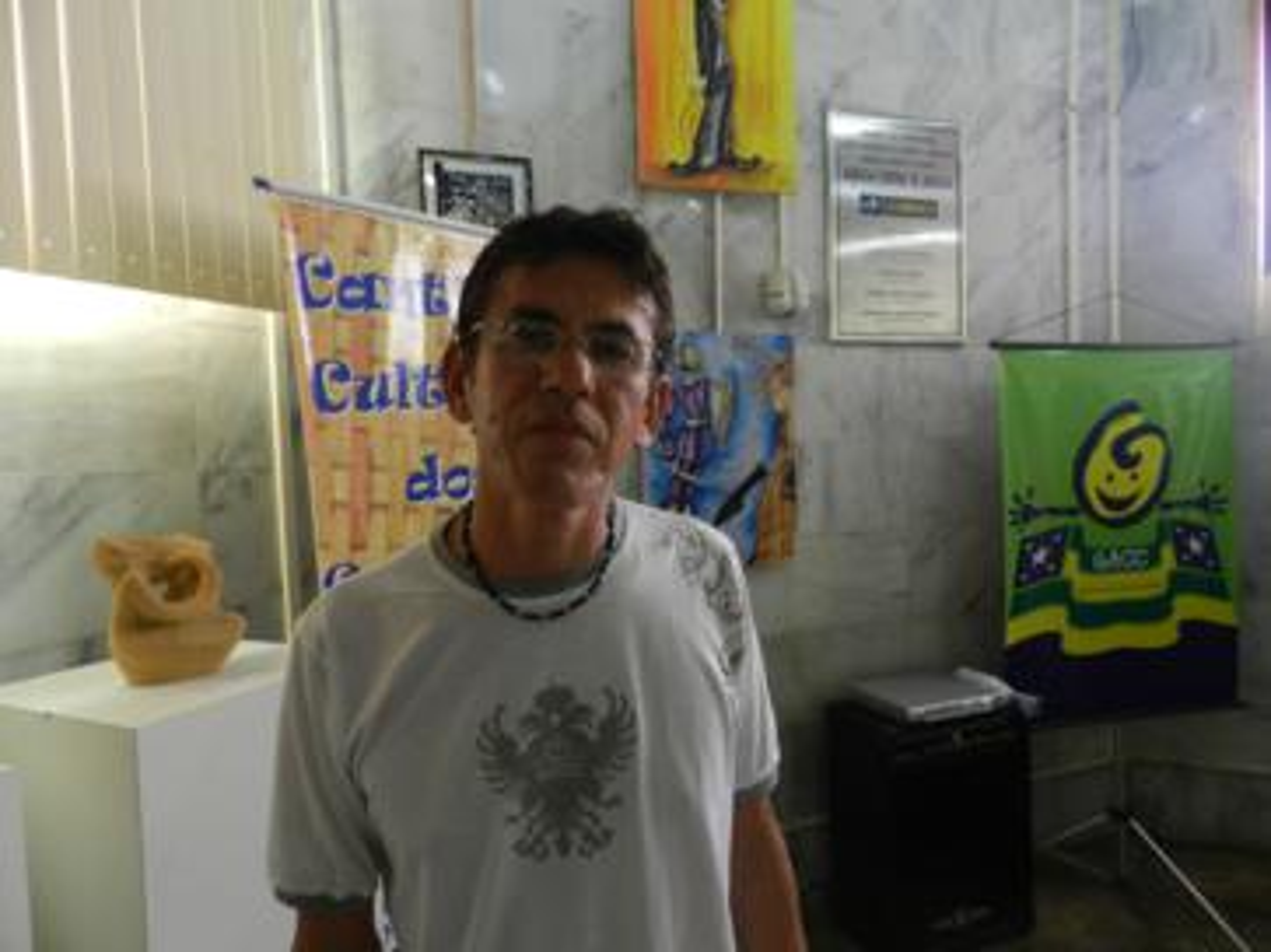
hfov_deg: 73.9
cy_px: 476
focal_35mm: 23
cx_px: 636
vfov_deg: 58.9
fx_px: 844
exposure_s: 1/30
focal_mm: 4
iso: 280
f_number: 3.4
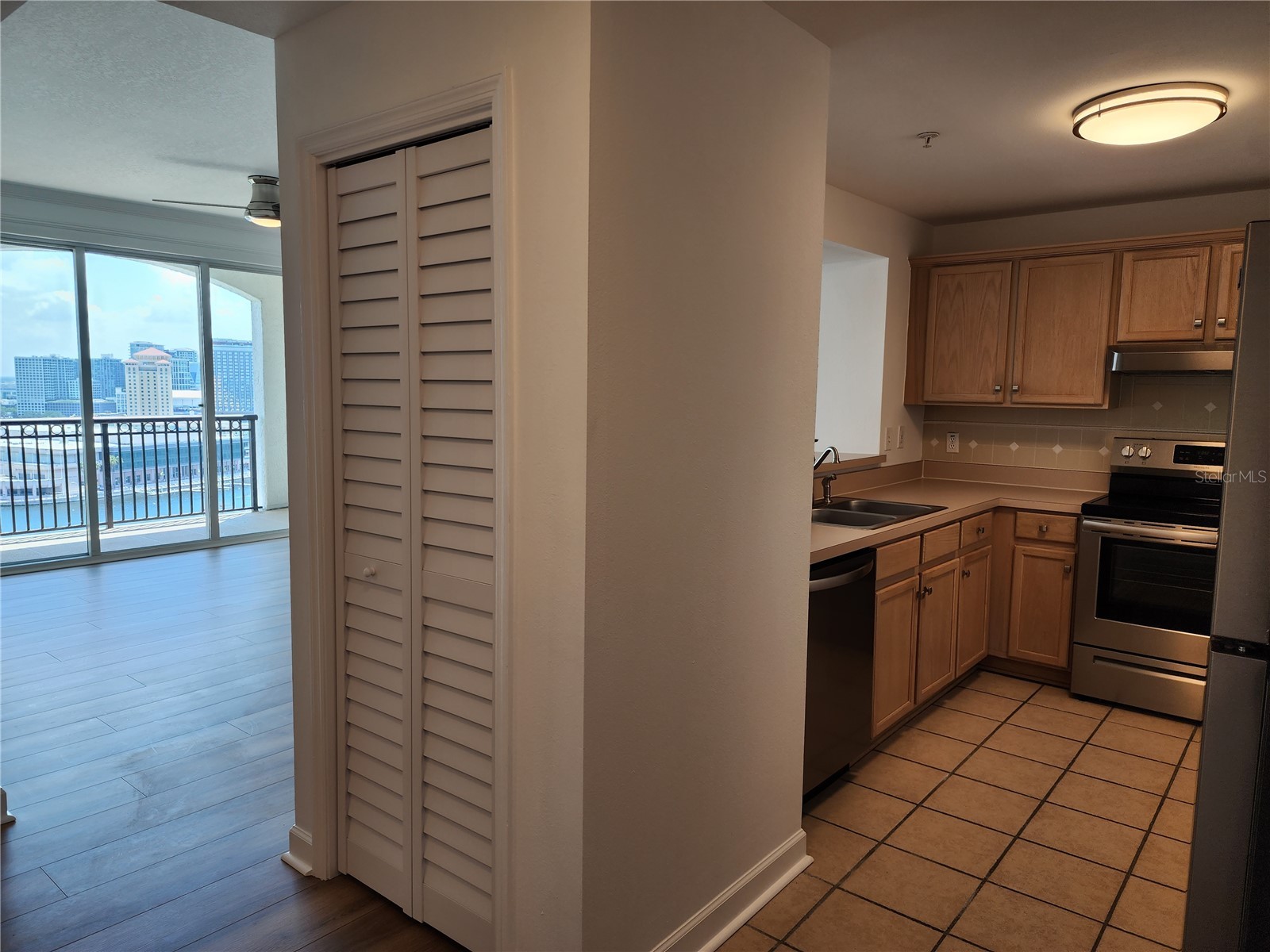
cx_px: 635
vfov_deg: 58.9
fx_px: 844
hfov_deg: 73.9
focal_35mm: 23
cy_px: 476
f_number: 1.8
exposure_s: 1/120
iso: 25
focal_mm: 6.4
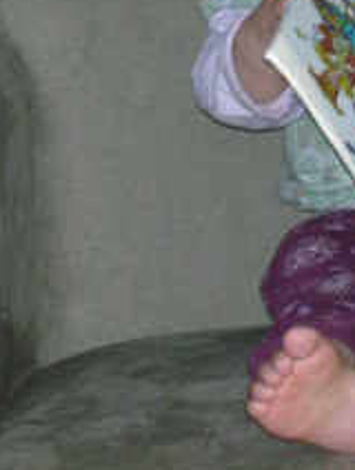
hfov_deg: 5.7
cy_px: 22
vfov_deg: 7.5
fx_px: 3568
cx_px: 437
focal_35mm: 262
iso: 362
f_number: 5
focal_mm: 17.4
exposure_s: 1/120
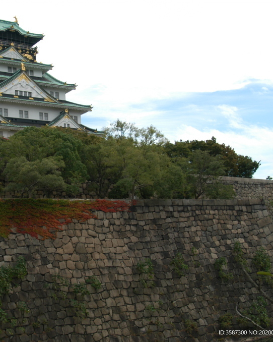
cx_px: 72
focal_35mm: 51
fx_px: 515
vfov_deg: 36.7
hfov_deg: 29.3
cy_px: 171
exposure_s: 1/400
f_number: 7.1
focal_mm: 24
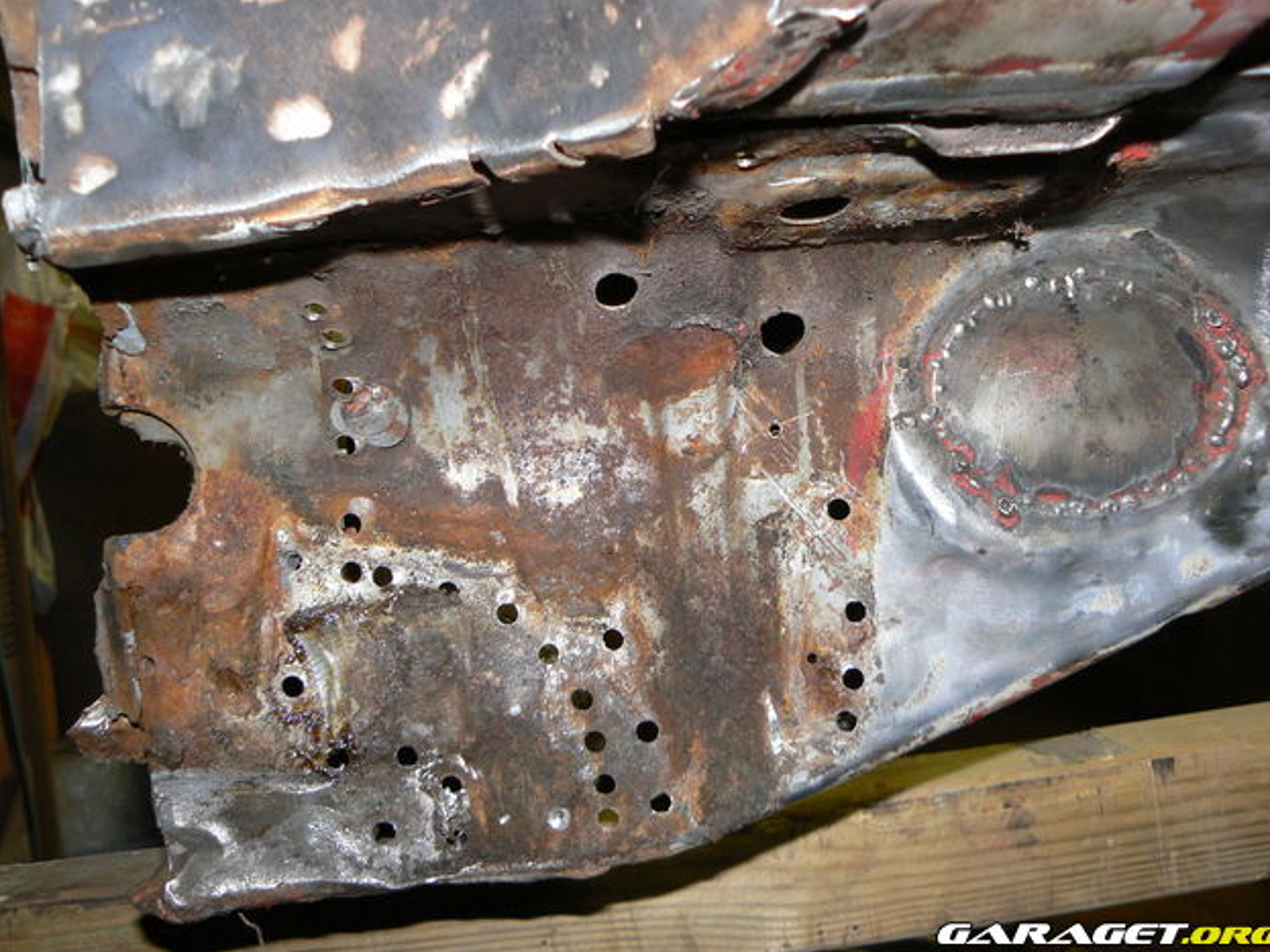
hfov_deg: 50.1
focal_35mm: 37
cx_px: 634
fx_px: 1357
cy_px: 465
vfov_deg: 38.7
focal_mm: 6
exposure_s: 1/30
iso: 100
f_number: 2.8
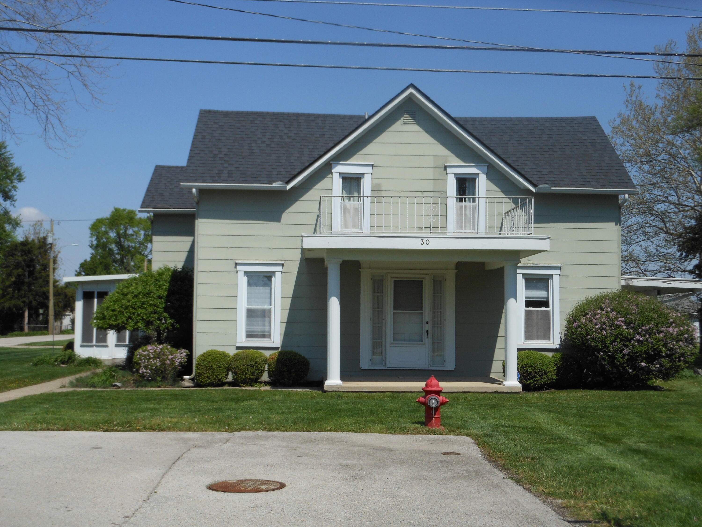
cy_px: 264
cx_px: 351
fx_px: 913
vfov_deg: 32.2
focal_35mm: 45
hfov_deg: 42.1
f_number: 4.6
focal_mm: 8.1
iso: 80
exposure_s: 1/800
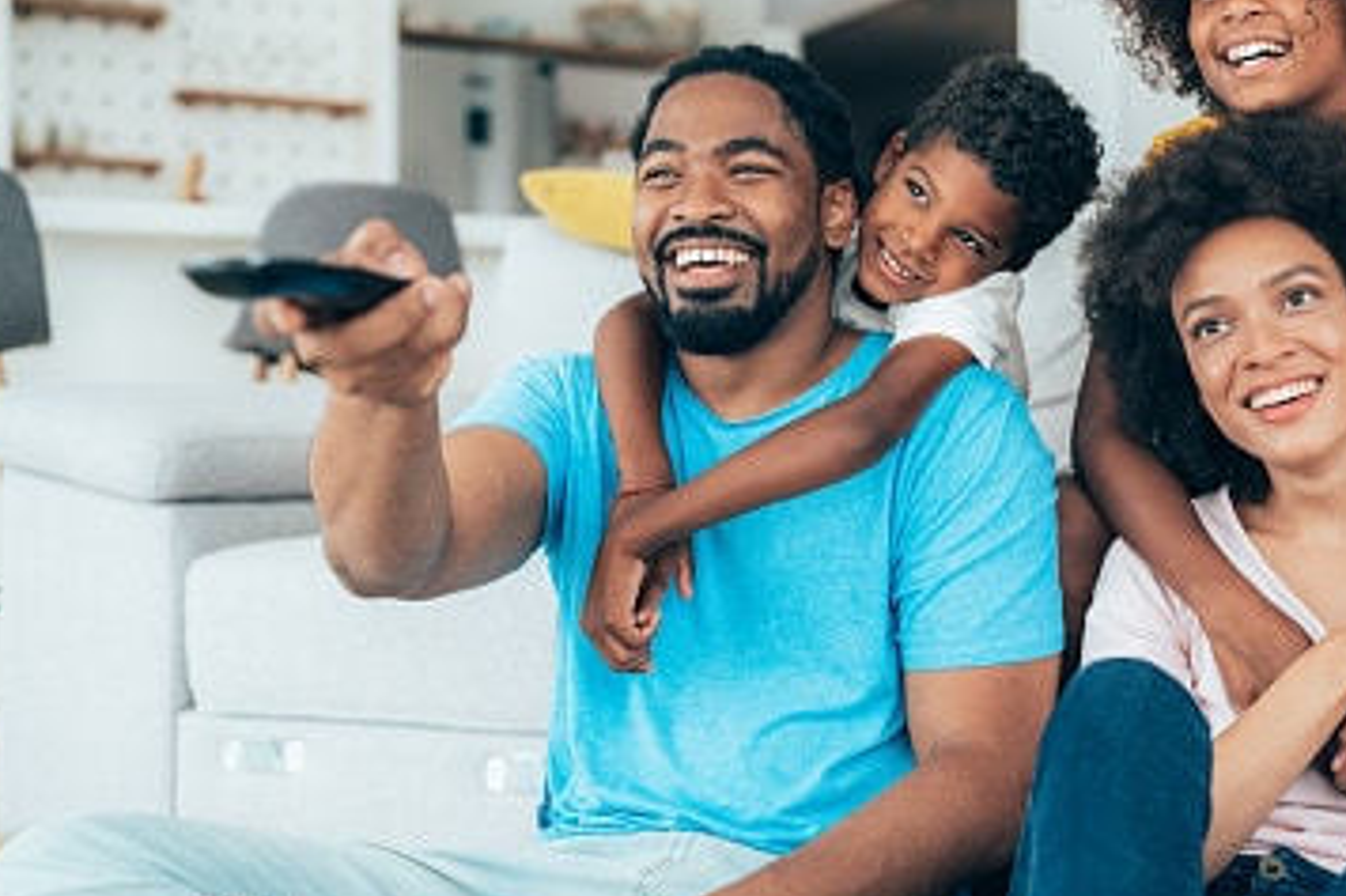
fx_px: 1868
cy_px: 384
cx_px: 906
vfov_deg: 26.9
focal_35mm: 50
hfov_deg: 39.1
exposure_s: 1/1000
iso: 800
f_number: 2
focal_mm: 35
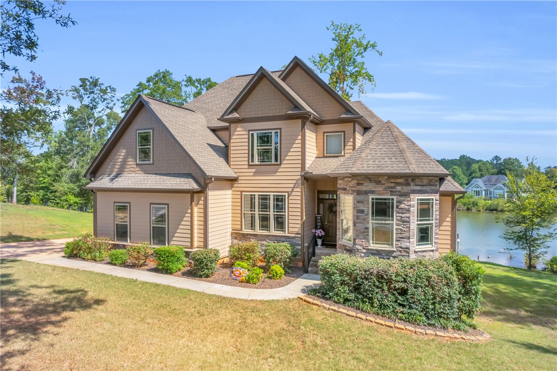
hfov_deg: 78.6
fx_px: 340
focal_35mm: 22
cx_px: 278
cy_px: 186
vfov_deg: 57.2
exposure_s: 1/200
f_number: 2.8
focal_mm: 8.38
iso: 130
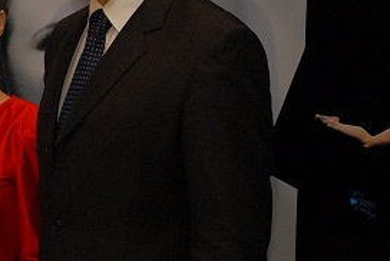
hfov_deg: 15.6
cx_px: -24
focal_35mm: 128
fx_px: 1388
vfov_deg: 10.7
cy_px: 126
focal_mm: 24
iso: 640
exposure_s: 1/40
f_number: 4
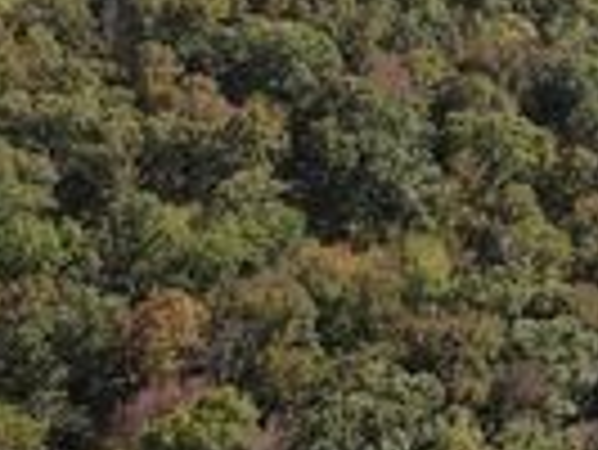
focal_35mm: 90
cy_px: -124
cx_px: 976
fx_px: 1556
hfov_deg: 18.4
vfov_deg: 15.7
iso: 100
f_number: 2.8
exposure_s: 1/25
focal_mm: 4.5
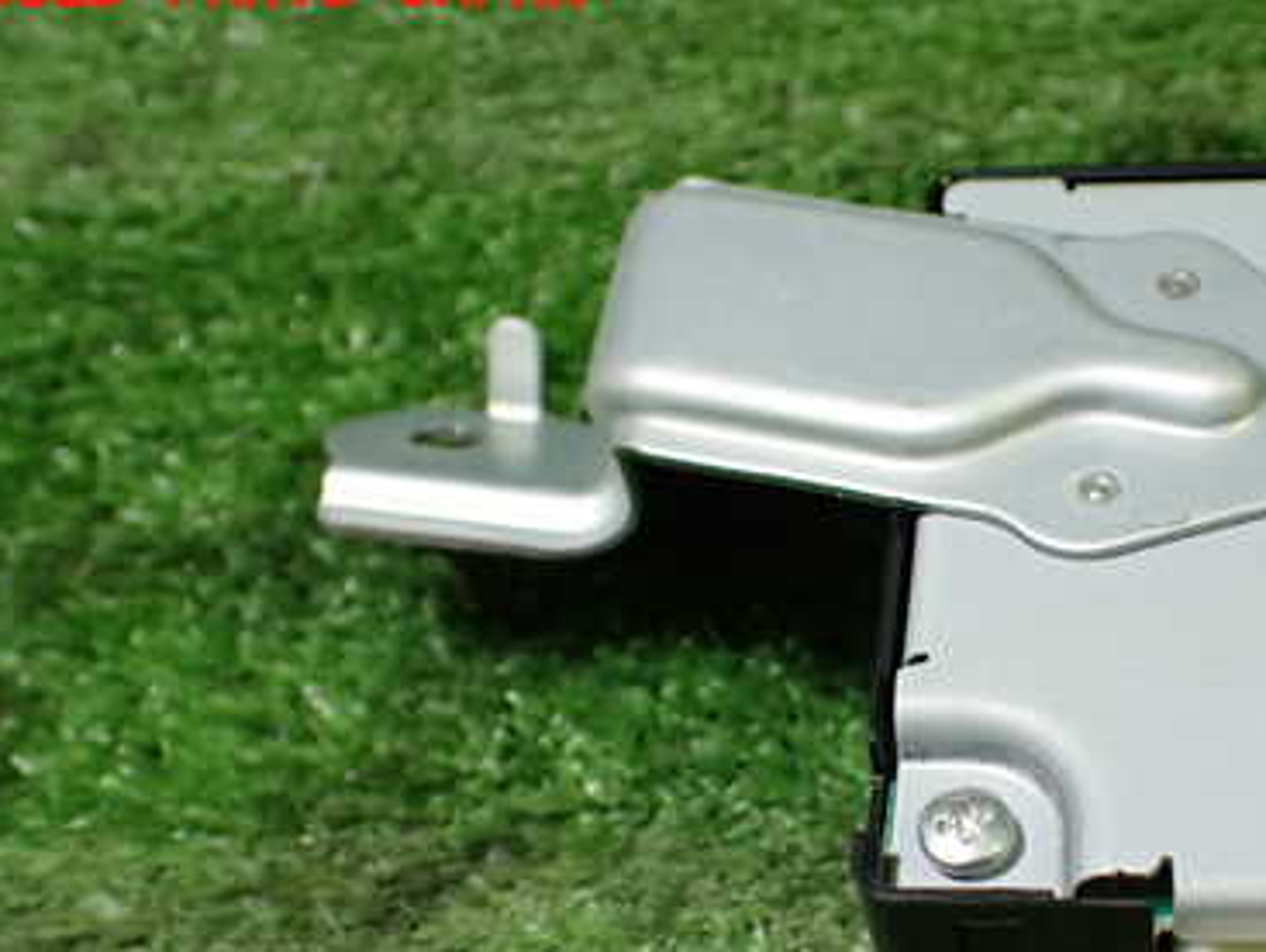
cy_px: 717
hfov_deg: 37.6
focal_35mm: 49
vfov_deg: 29.3
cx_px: 993
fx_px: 1794
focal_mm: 5.4
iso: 400
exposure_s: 1/125
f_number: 2.3
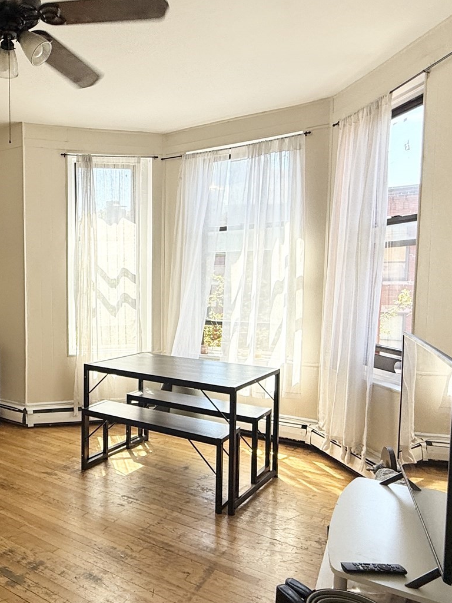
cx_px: 64
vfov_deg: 63.4
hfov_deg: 46.0
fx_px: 487
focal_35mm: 28
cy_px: 319
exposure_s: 1/191
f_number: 2.2
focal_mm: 2.22
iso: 50
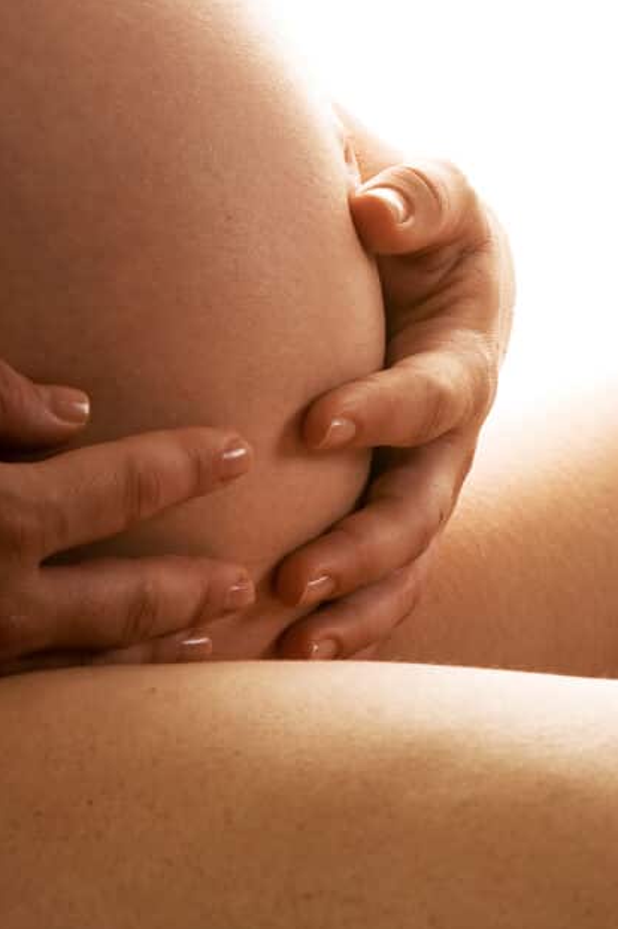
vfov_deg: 4.2
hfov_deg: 2.8
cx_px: 433
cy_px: 258
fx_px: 12722
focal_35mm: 493
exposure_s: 1/125
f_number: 13
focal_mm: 200
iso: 100
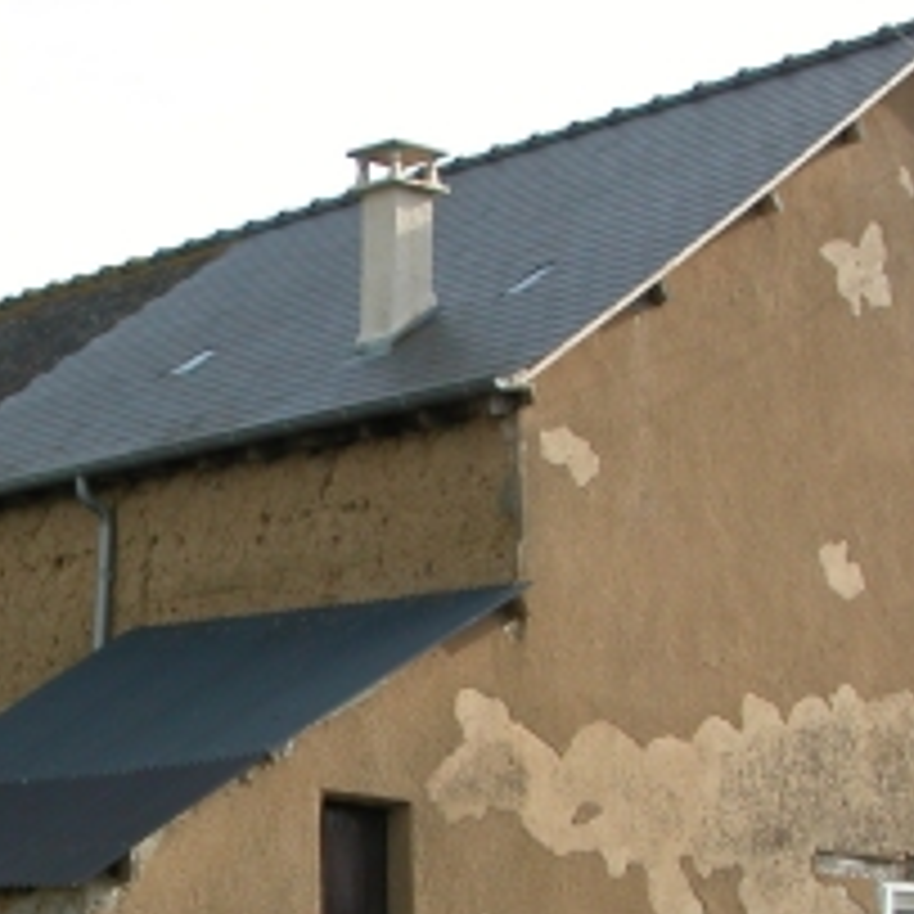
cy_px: 734
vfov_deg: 16.6
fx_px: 3107
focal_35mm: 104
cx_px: 77
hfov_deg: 16.5
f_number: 5.6
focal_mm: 8.9
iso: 100
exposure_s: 1/216
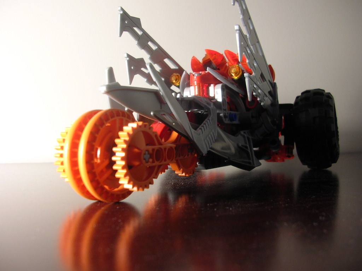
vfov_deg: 40.7
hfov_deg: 52.6
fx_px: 366
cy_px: 136
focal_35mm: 35
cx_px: 181
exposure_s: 1/11.8
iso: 50
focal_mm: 5.8
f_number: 2.8
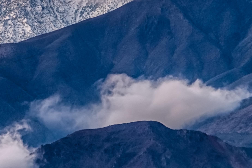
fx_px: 7247
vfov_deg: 1.3
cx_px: 101
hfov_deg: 2.0
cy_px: 50
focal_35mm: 1035
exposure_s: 1/60
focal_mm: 260
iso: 64
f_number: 9
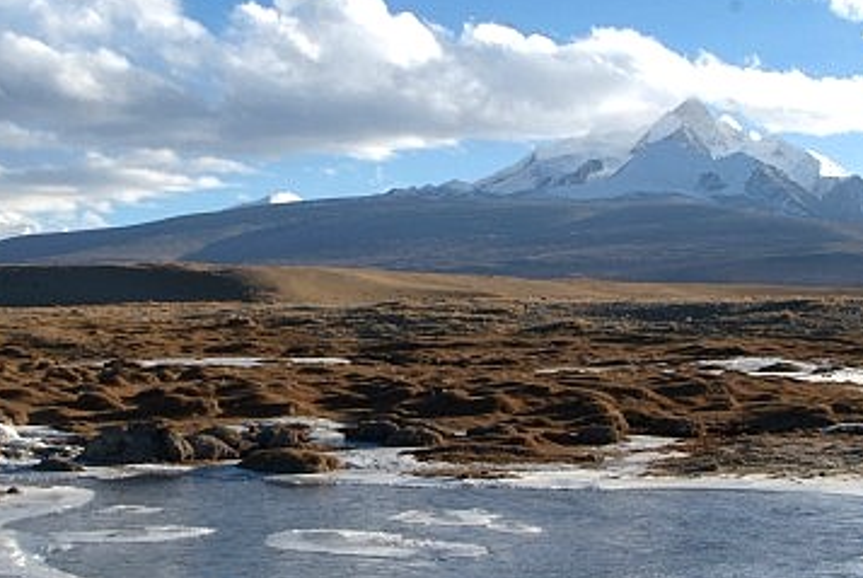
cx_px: 435
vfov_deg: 18.3
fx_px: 1776
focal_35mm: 74
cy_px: 478
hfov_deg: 27.3
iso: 100
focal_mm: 22
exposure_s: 1/250
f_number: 8
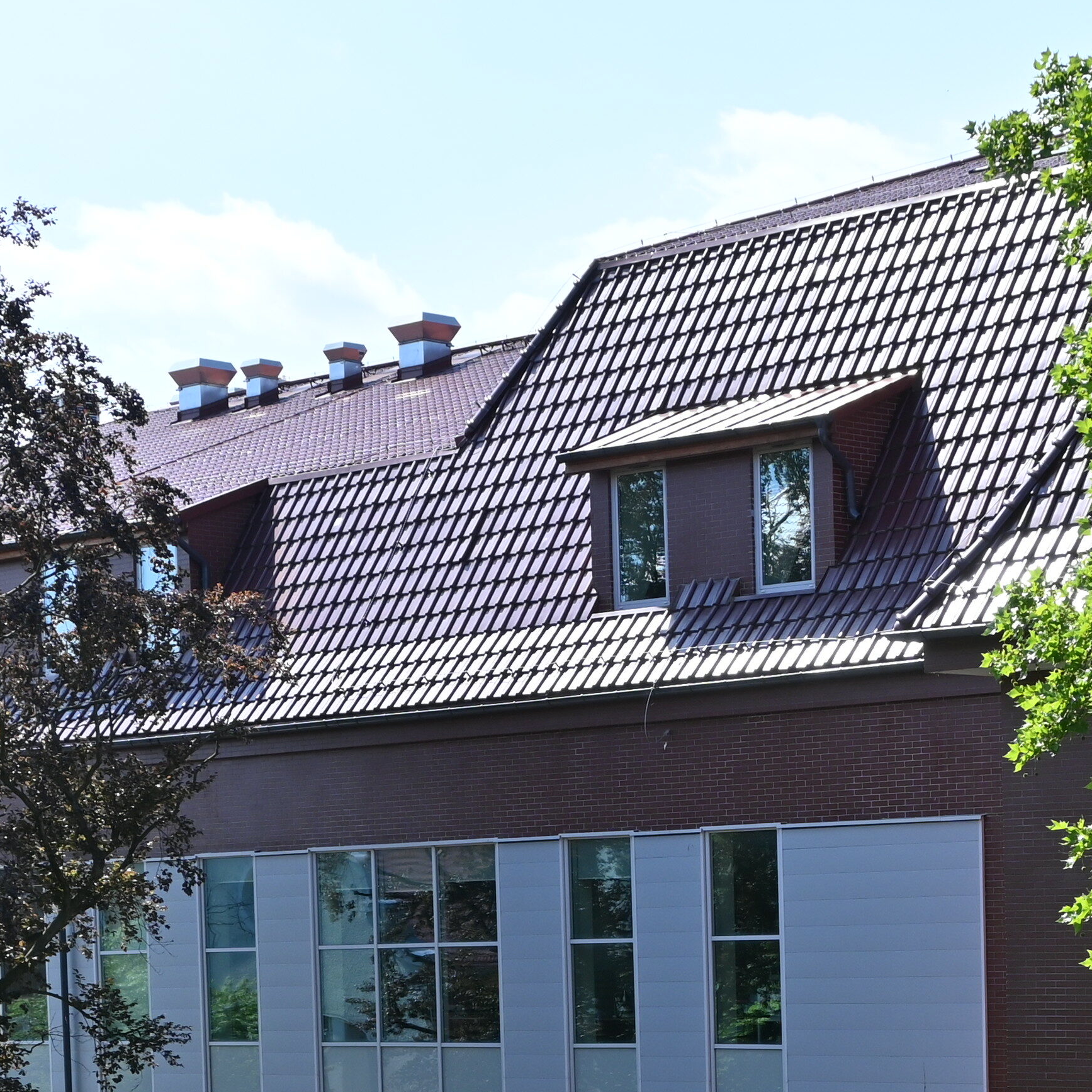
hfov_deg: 18.8
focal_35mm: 92
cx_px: 804
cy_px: 1141
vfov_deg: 18.3
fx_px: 3285
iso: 100
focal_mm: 22.5
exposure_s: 1/320
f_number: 6.3
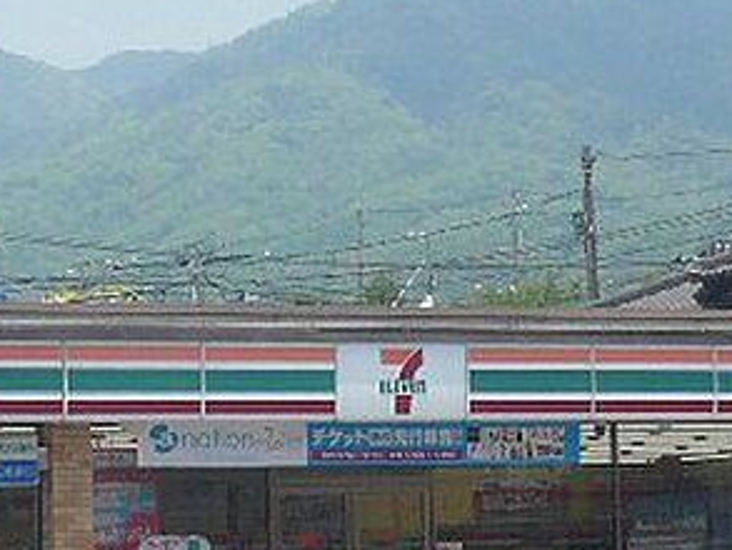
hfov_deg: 8.9
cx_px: 445
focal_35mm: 223
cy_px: 372
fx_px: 4718
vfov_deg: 6.7
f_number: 4.3
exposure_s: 1/800
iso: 125
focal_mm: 11.2
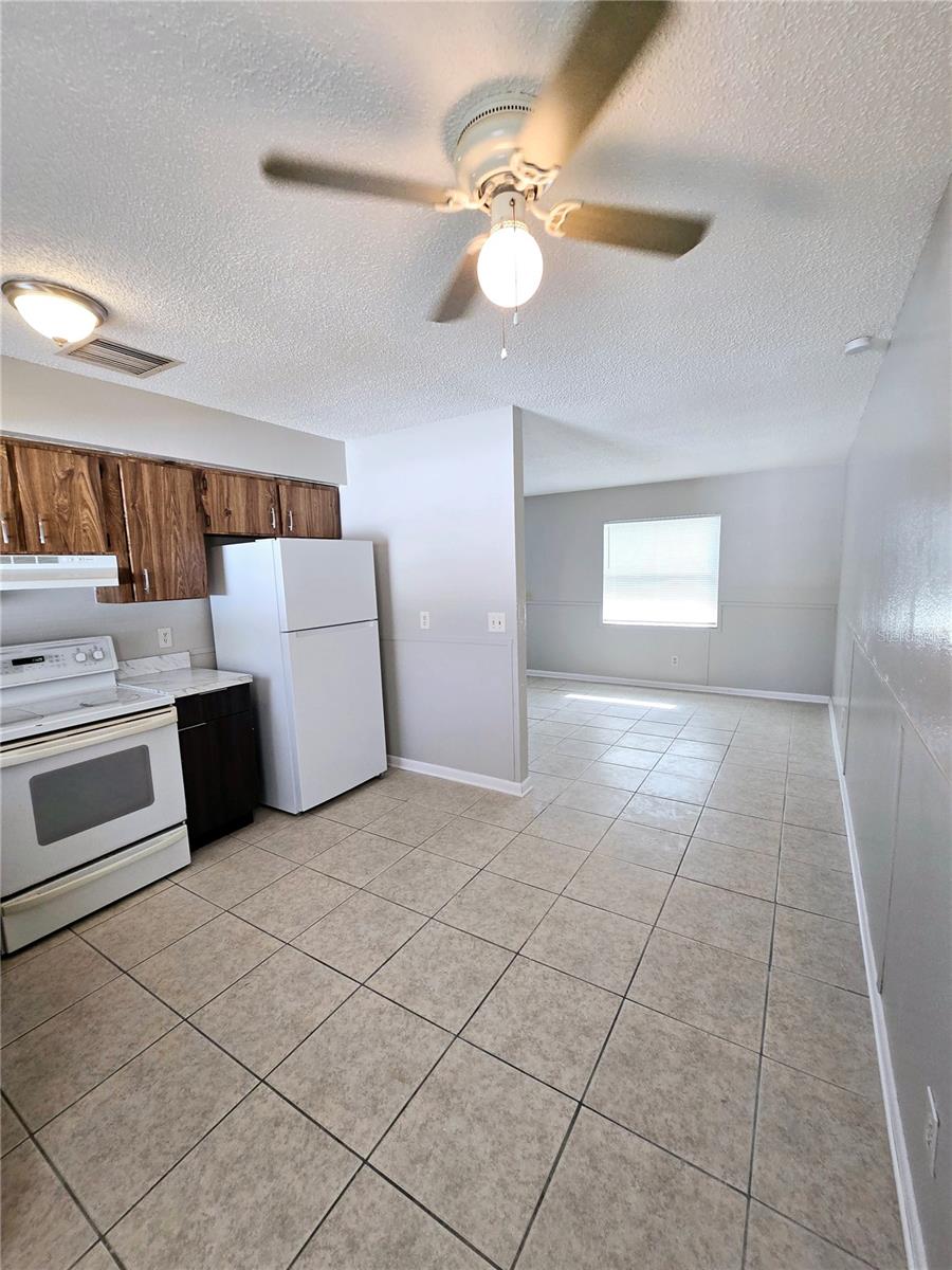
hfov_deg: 89.9
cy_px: 635
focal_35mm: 13
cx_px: 476
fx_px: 477
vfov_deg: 106.2
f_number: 2.2
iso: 125
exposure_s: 1/60.2
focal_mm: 2.2
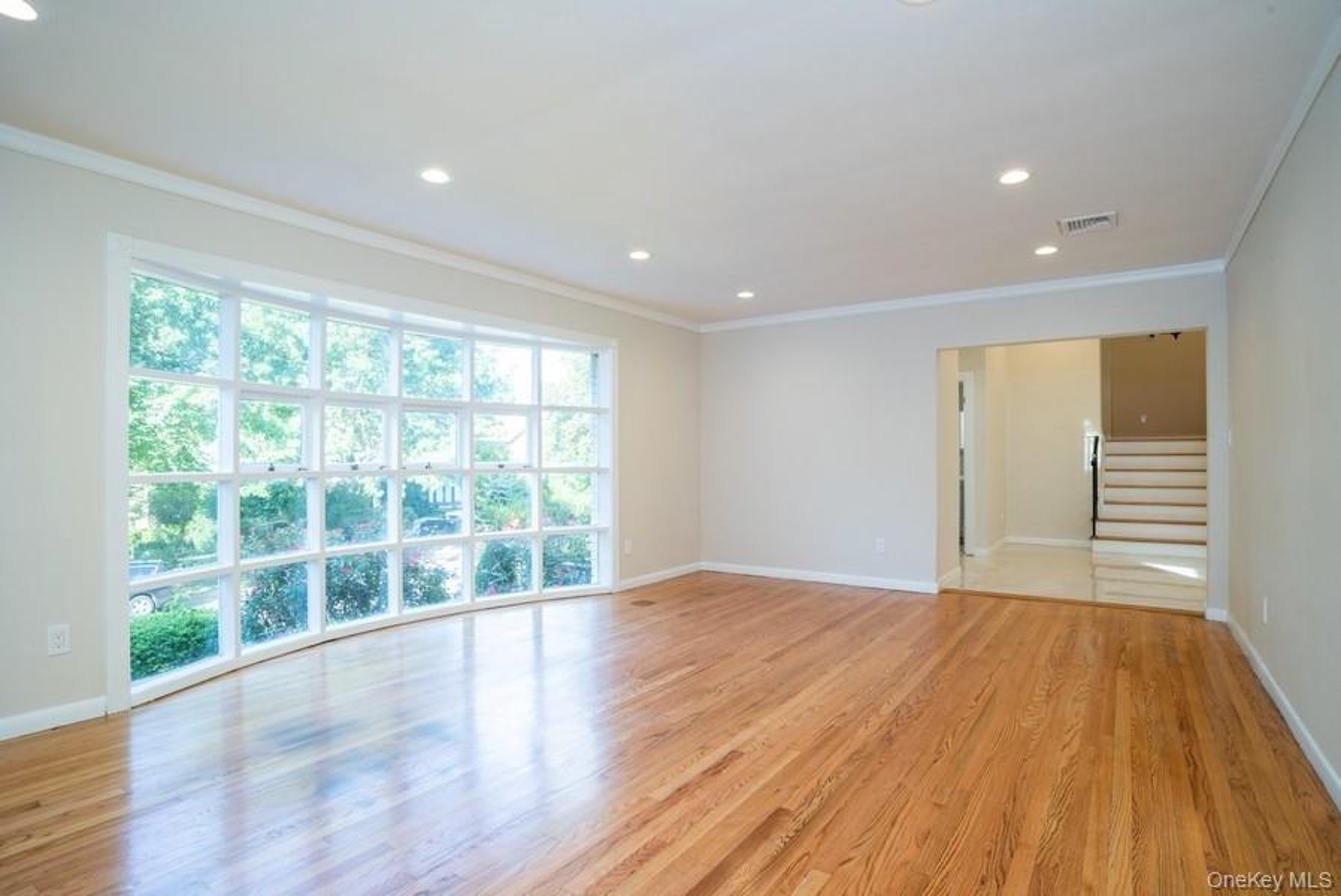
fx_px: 671
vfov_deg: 67.5
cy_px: 448
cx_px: 670
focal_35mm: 18
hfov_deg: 90.0
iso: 200
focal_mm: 18
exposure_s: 1/10
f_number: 11
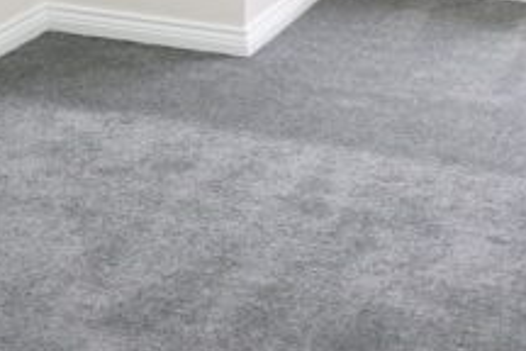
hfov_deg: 22.9
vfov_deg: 15.0
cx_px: 278
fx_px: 1300
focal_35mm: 89
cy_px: -16
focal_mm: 16
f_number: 4
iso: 200
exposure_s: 1/15
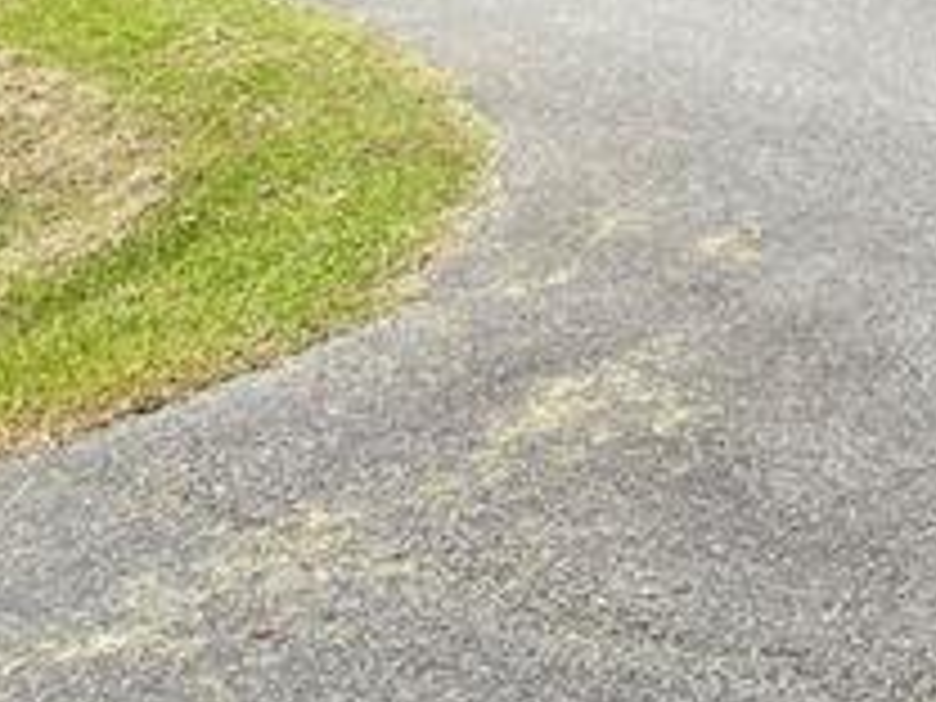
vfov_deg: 16.7
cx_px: 1336
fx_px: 2163
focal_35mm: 80
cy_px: -364
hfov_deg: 21.2
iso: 32
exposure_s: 1/1362
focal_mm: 4.25
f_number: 1.8
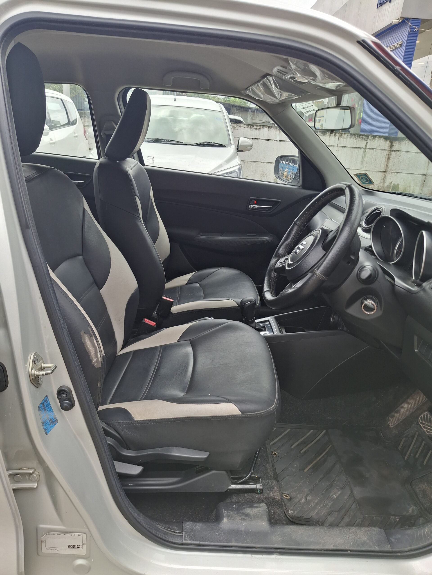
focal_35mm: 25
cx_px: 216
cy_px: 288
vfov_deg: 69.4
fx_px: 416
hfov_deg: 54.9
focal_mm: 4.69
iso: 32
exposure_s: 1/382
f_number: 1.8
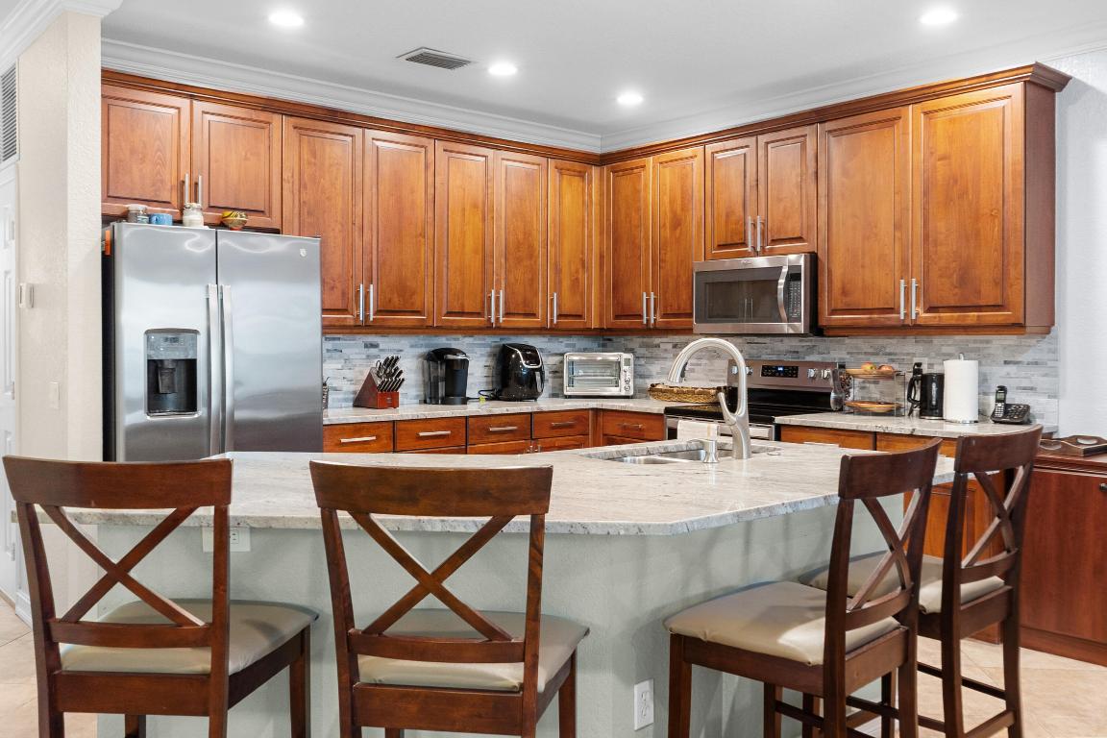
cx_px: 554
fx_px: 922
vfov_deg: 43.6
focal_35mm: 30
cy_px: 369
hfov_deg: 61.9
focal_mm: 20
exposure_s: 2
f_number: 8
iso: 100
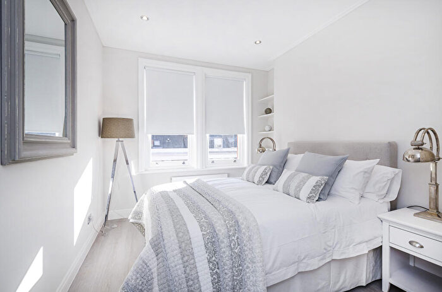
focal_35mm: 15
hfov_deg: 100.5
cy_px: 146
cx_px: 221
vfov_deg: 77.0
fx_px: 184
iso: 200
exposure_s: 1/50
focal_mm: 10
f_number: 9
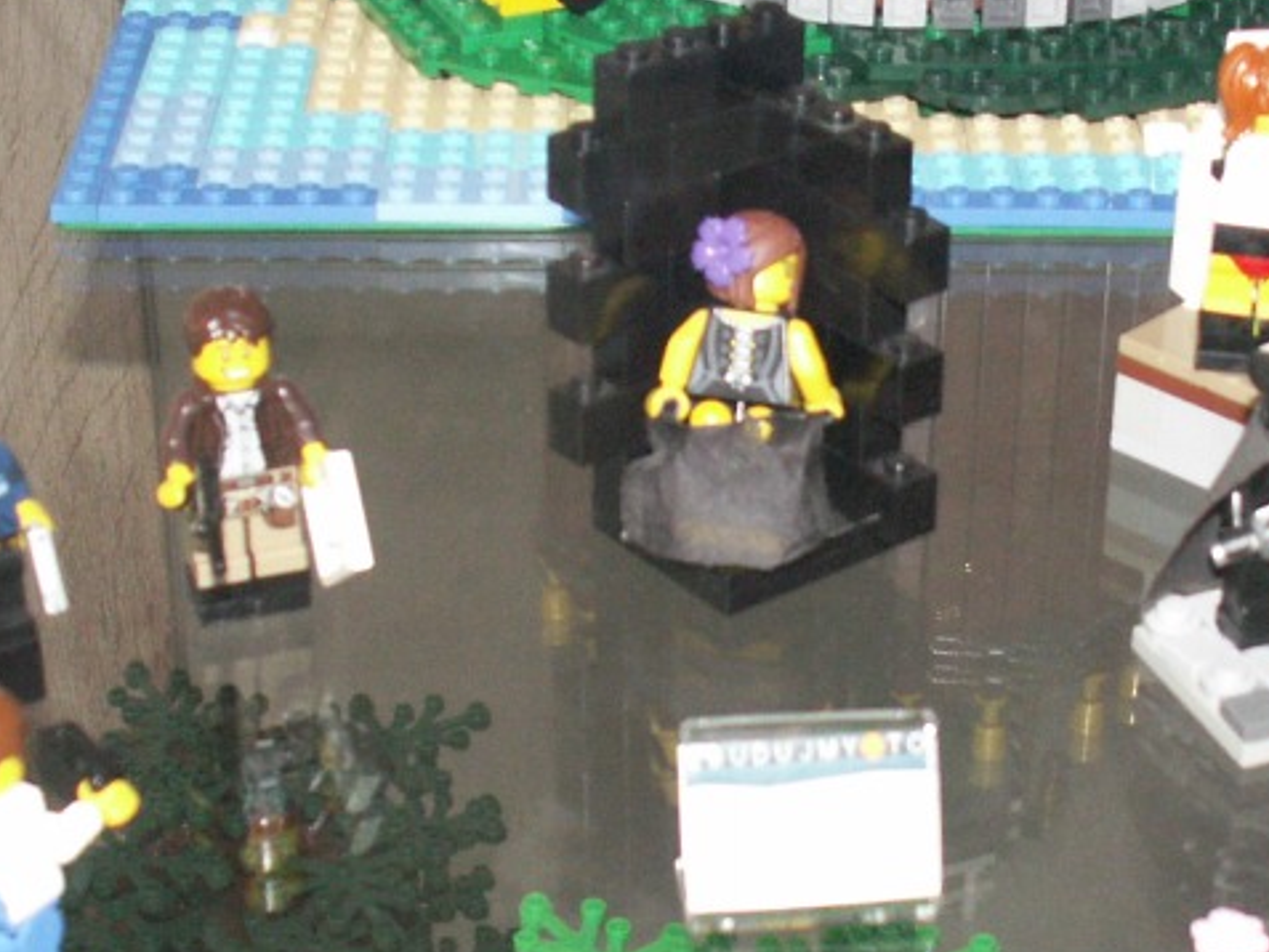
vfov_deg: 16.8
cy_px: 606
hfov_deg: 22.1
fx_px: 3227
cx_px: 862
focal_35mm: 88
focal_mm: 5.86
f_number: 2.8
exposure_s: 1/125
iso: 160
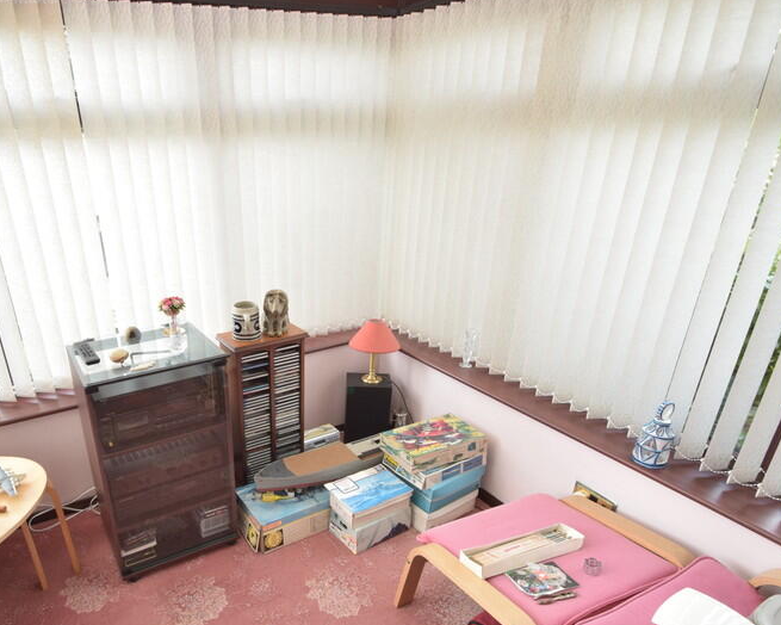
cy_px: 392
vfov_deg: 62.2
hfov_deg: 73.5
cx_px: 281
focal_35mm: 22
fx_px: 509
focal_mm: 10
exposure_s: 1/200
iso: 800
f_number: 5
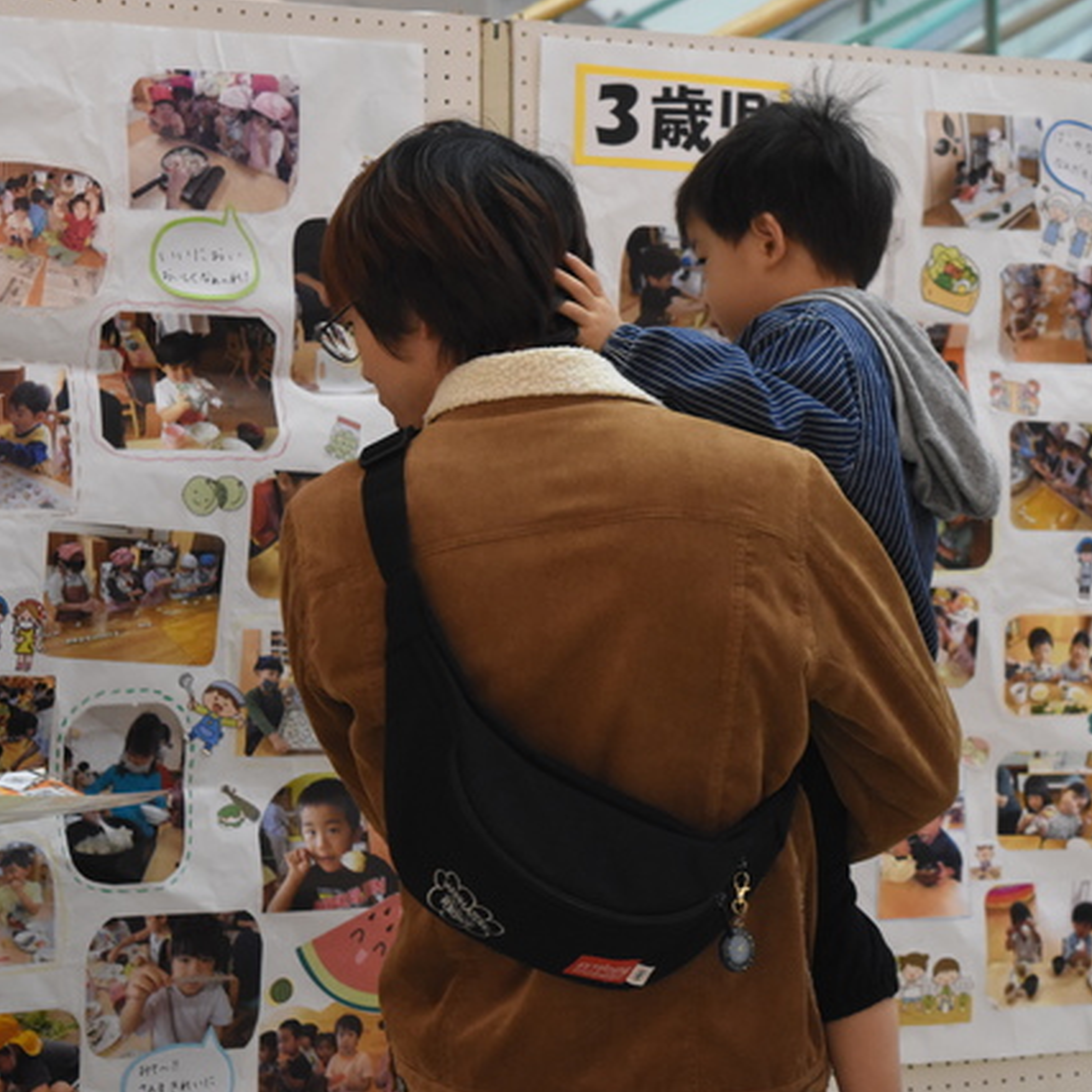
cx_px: 701
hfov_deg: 16.3
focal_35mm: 107
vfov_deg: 16.3
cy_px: 546
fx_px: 3806
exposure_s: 1/125
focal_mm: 55
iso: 2000
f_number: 5.6
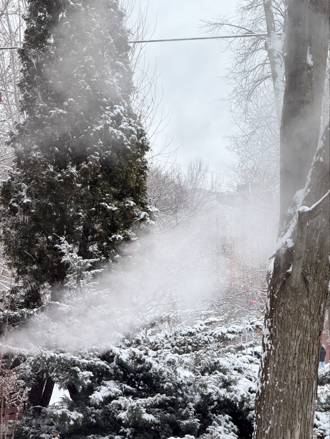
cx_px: 165
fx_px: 1524
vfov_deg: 16.4
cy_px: 220
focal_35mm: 120
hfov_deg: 12.4
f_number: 2.8
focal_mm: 15.66
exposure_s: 1/99
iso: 250
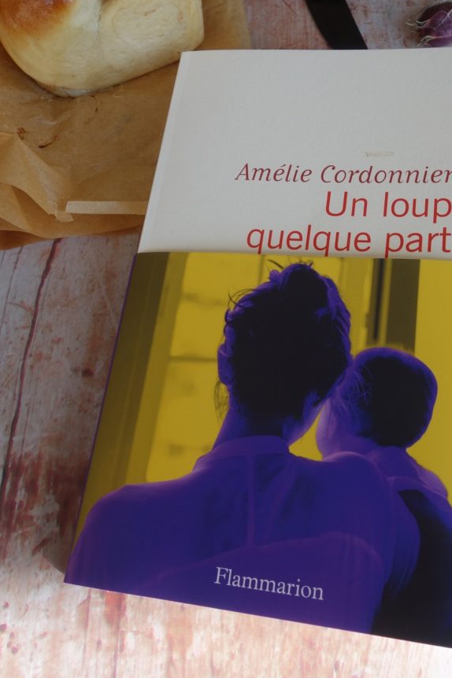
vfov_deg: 49.1
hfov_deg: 34.1
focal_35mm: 39
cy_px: 254
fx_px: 735
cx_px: 265
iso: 125
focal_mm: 10.4
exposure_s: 1/160
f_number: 5.6
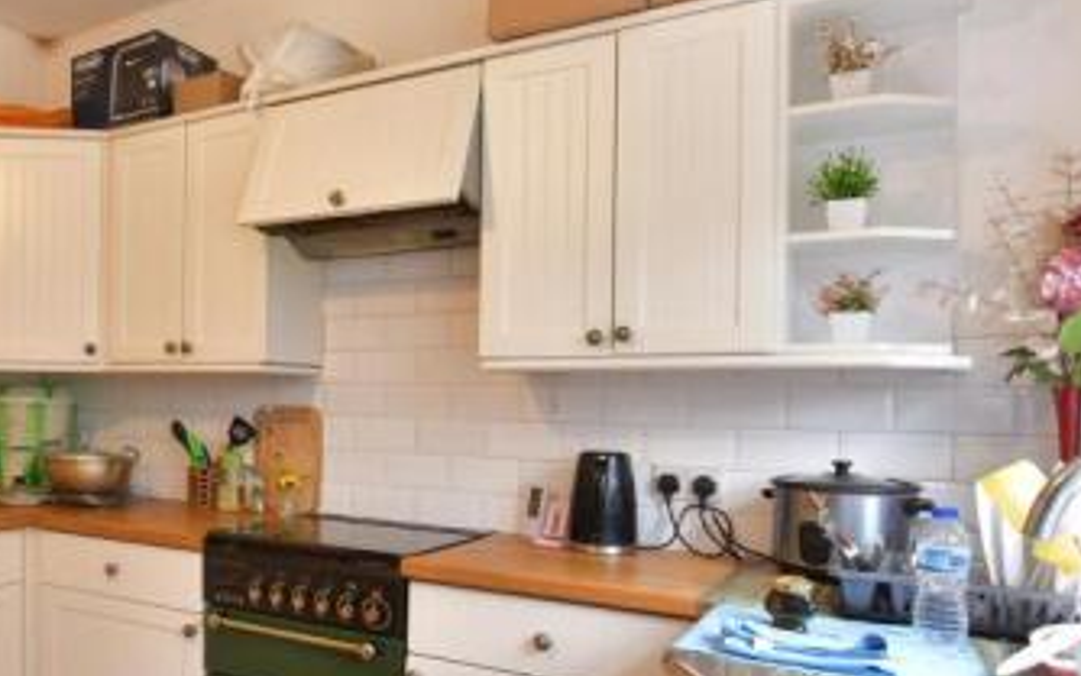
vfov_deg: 41.6
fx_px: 884
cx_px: 154
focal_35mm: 30
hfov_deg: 56.2
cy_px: 412
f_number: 8
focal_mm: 10
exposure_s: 1/2.5
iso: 200
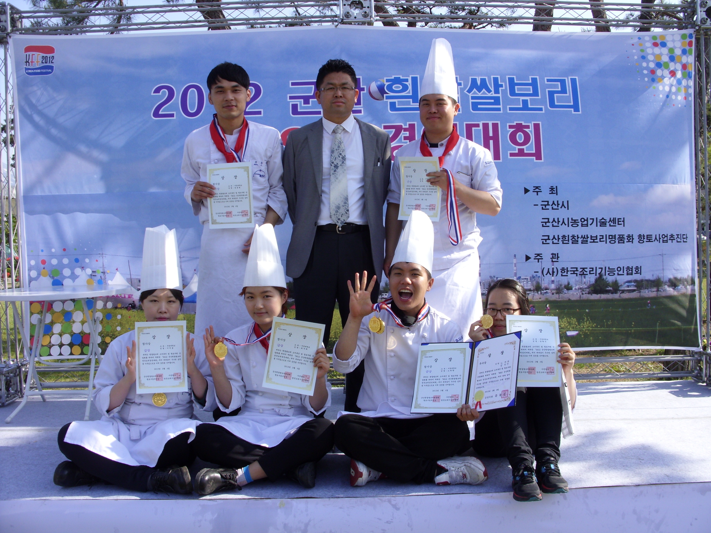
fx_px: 781
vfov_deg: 37.7
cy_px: 266
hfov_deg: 49.0
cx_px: 356
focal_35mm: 38
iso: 50
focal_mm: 6.3
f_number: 4.9
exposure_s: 1/239
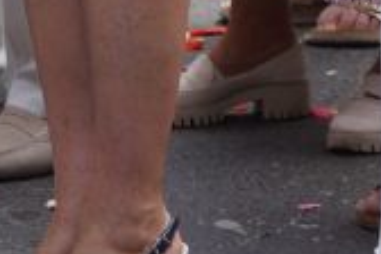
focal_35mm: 574
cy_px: -498
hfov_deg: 3.6
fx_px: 6074
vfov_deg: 2.4
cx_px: 433
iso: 100
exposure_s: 1/125
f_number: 7.1
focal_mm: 74
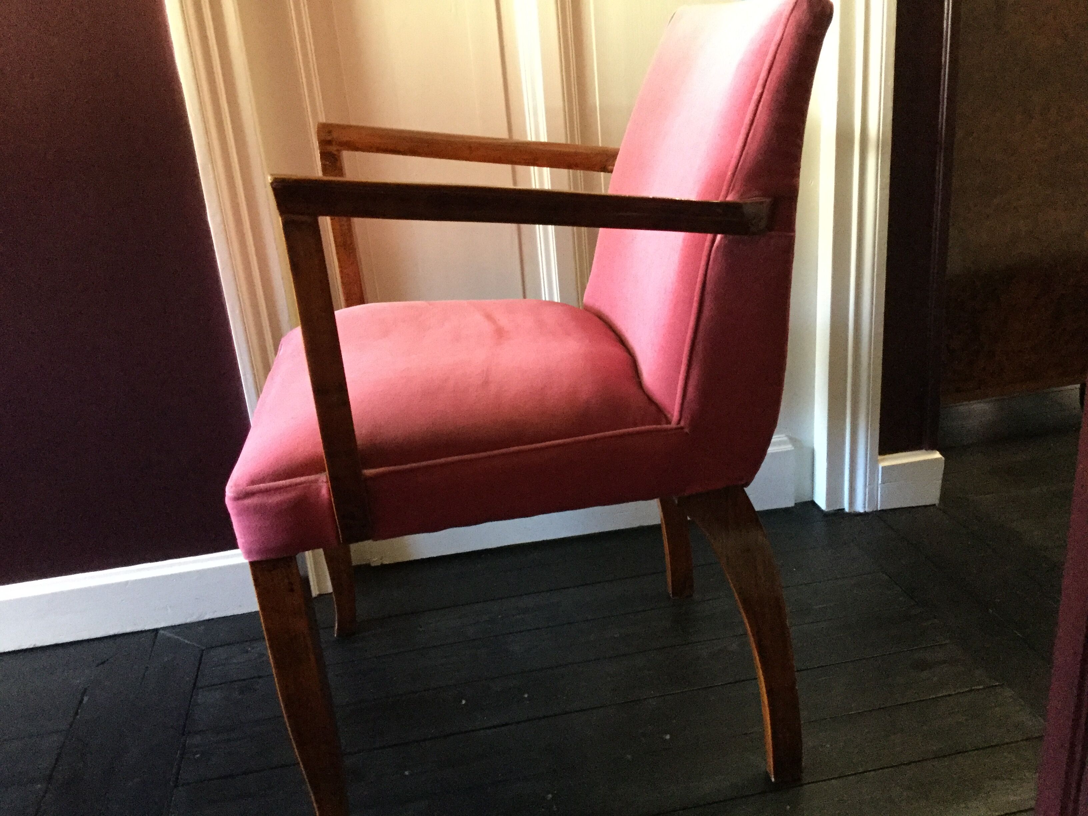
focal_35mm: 31
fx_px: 974
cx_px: 544
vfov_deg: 45.4
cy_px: 408
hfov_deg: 58.4
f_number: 2.4
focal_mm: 3.3
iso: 250
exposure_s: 1/17
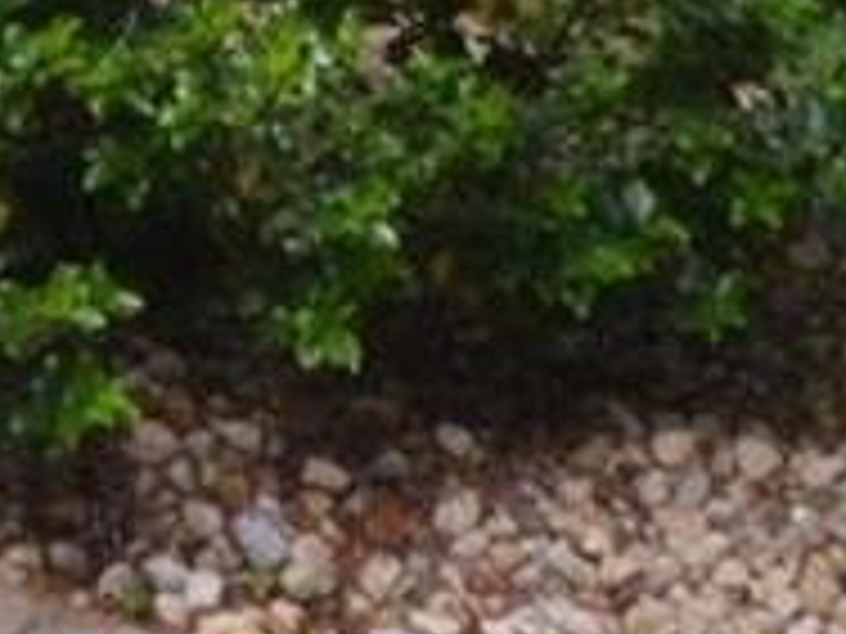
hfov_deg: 15.7
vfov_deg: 9.6
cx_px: -45
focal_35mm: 123
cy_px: -1219
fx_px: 3006
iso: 320
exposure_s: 1/125
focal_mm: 10
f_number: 5.6
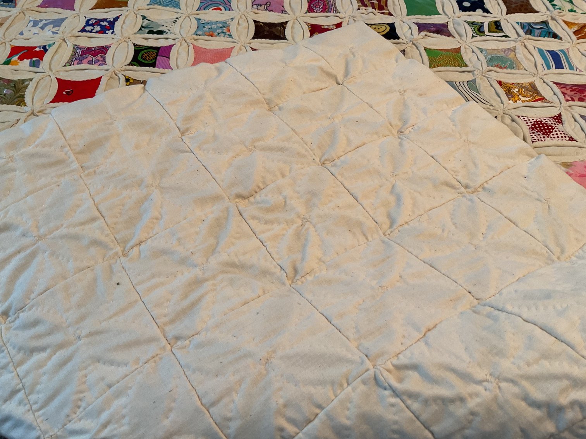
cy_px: 220
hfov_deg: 61.7
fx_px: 491
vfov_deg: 48.2
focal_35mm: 29
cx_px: 293
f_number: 1.8
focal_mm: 3
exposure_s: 1/60
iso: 64
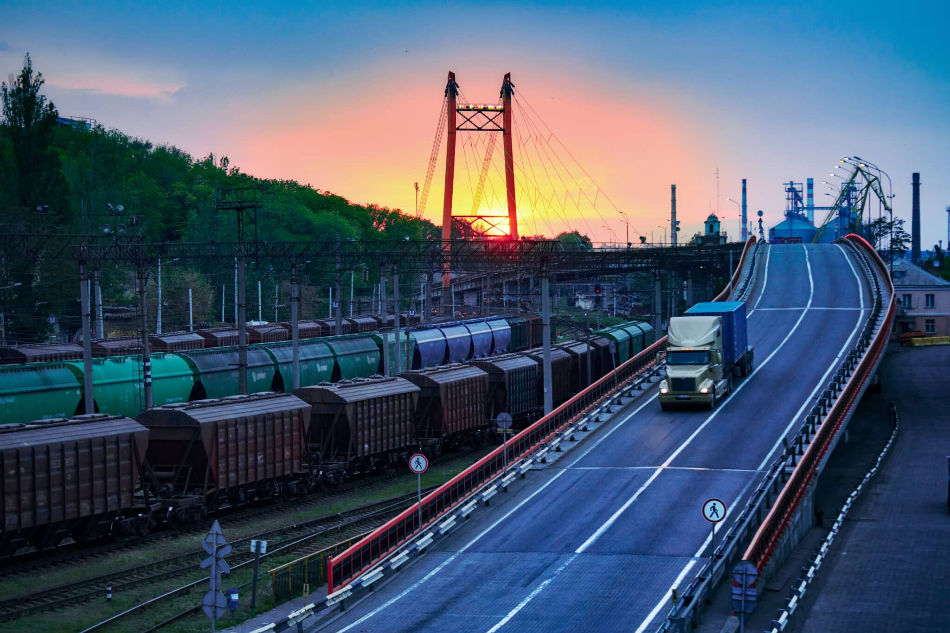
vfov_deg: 15.9
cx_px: 475
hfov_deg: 23.6
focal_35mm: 86
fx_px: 2269
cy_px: 316
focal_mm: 86
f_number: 4.5
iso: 1600
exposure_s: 1/200
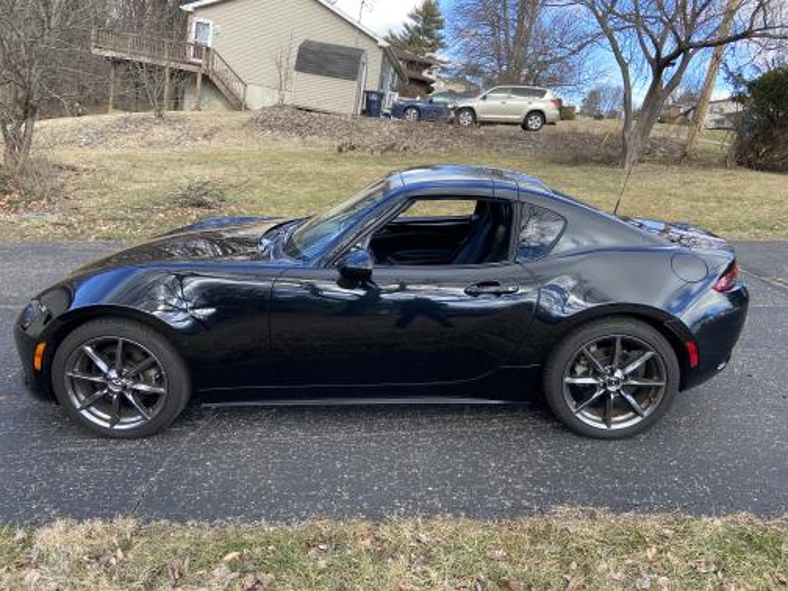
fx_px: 592
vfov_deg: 53.1
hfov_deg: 67.3
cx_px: 394
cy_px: 296
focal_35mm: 26
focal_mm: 4.25
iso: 32
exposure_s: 1/367
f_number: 1.8
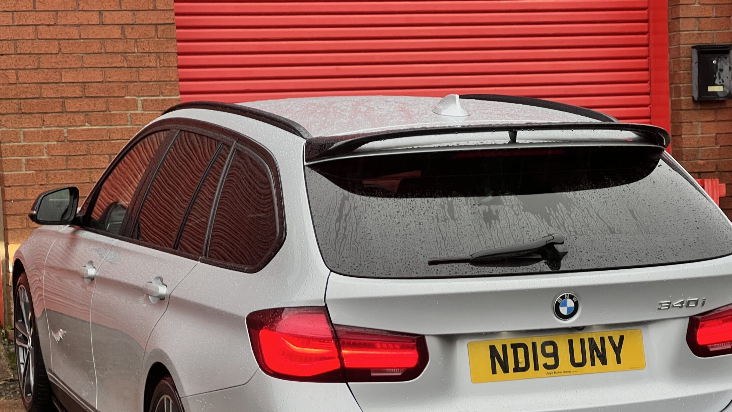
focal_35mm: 98
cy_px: 294
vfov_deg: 12.3
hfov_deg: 21.8
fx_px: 1902
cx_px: 414
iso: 64
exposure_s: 1/99
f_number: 2.8
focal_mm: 9
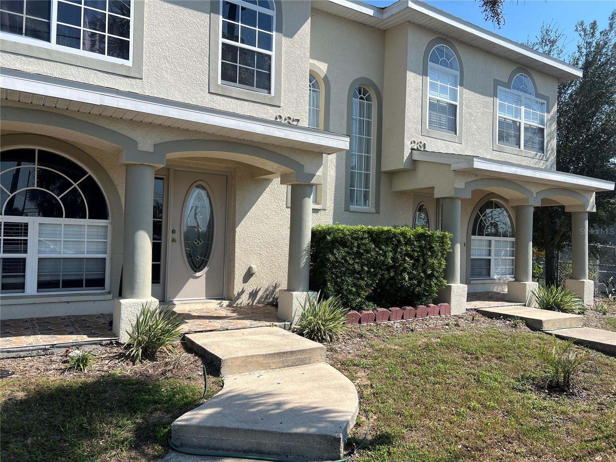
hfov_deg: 67.3
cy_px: 231
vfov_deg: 53.1
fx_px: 463
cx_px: 308
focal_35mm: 26
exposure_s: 1/3460
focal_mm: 5.7
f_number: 1.5
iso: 50
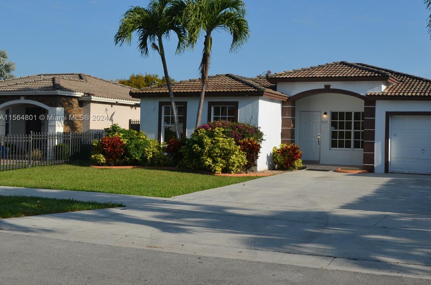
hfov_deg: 42.5
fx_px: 550
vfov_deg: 29.1
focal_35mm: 46
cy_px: 118
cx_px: 273
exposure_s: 1/320
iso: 100
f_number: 8
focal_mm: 24
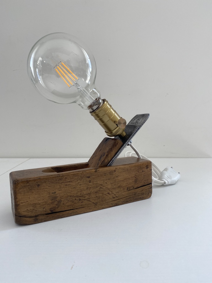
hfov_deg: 53.1
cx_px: 106
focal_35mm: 26
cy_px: 142
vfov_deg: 67.3
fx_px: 212
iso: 32
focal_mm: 4.25
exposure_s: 1/149
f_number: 1.8
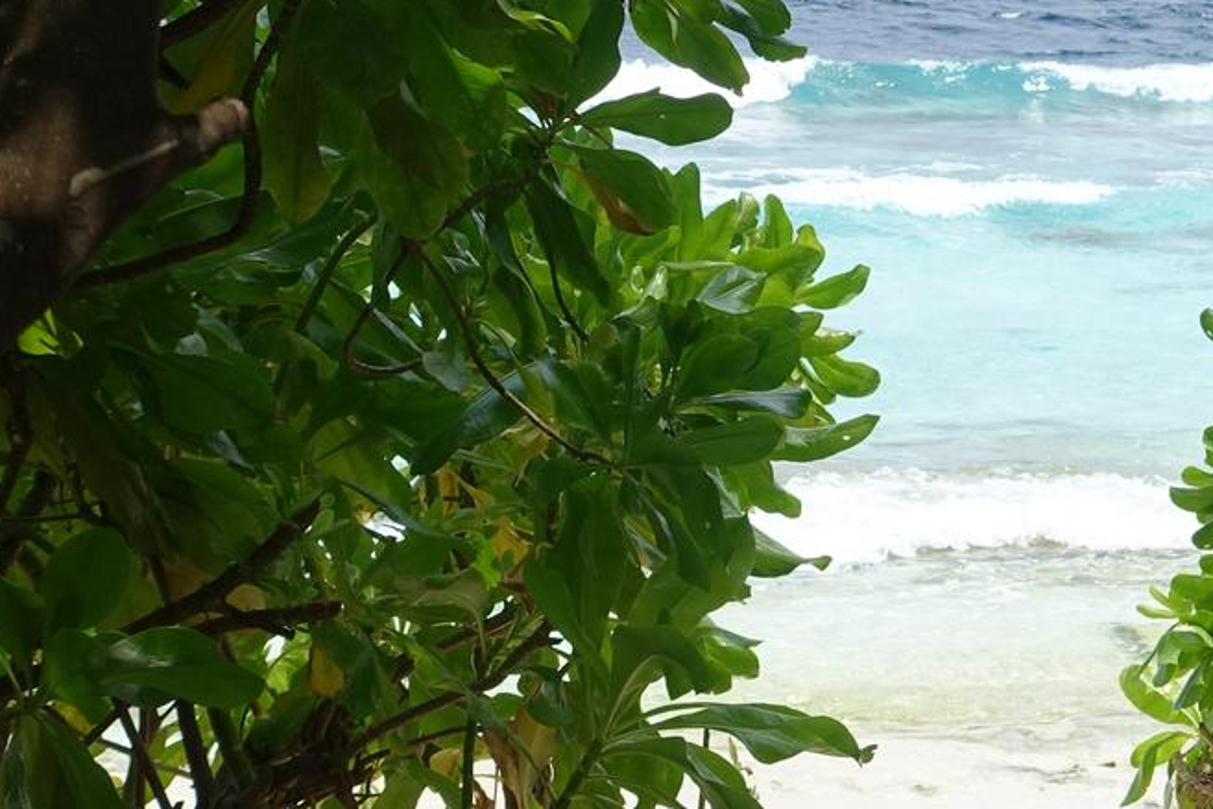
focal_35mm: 137
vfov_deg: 10.0
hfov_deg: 14.6
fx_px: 4616
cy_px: 209
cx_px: 1324
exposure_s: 1/800
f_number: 4.5
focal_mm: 18.3
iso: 125
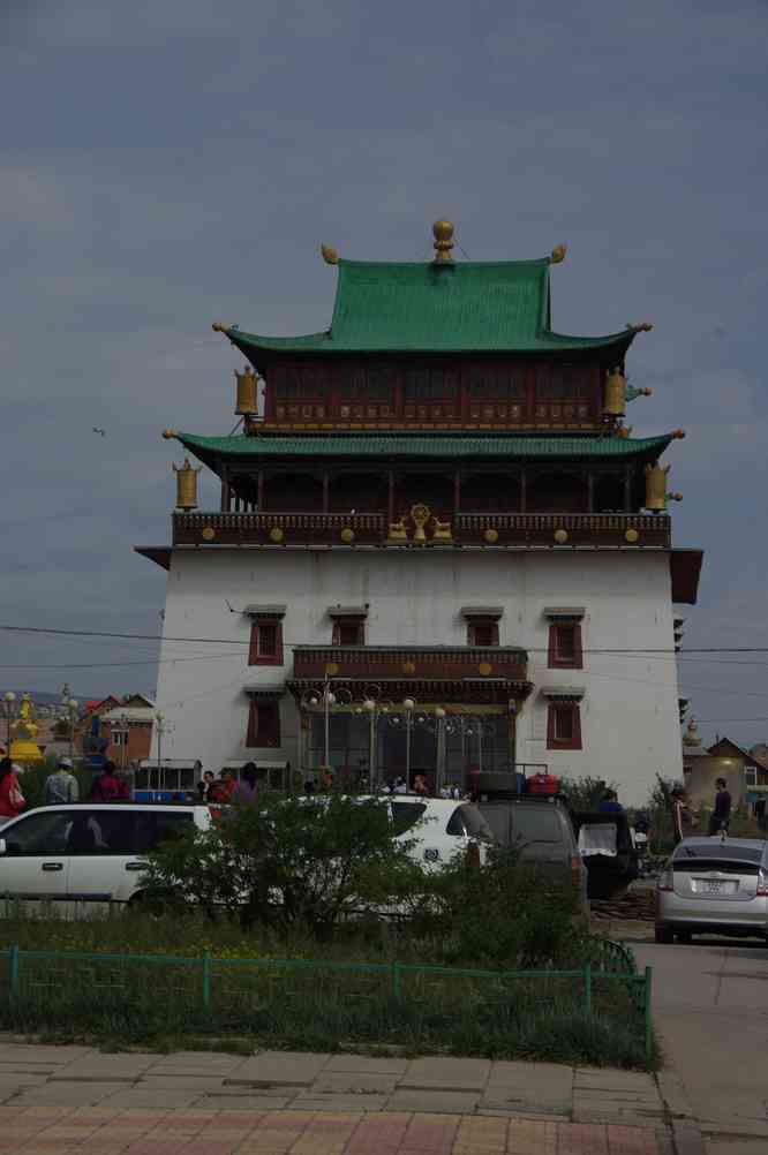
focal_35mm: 105
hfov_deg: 13.0
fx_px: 3367
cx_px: 384
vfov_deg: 19.5
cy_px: 578
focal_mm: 70
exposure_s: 1/500
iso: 100
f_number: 11
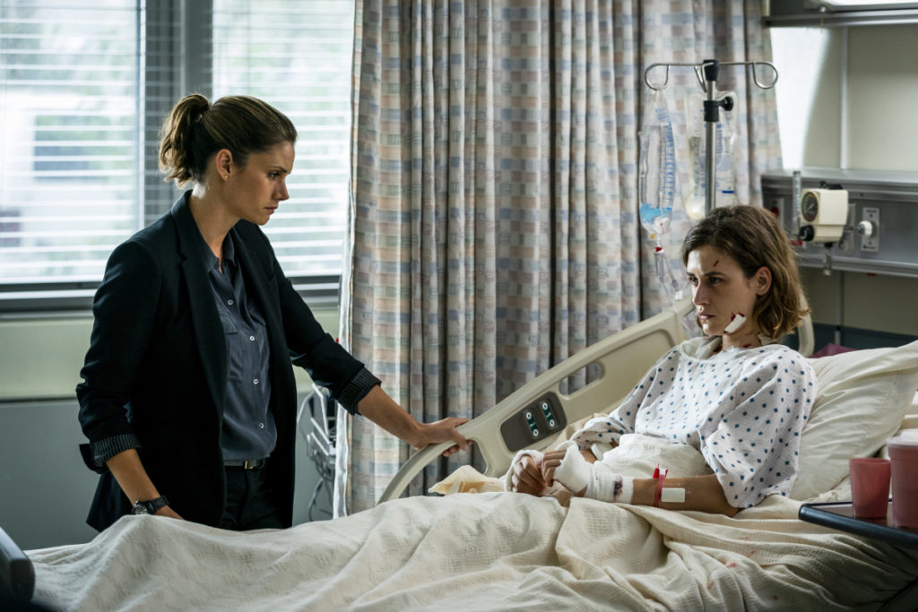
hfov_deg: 22.4
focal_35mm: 91
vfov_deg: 15.0
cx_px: 459
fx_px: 2321
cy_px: 306
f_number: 3.2
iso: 3200
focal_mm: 91
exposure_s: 1/200
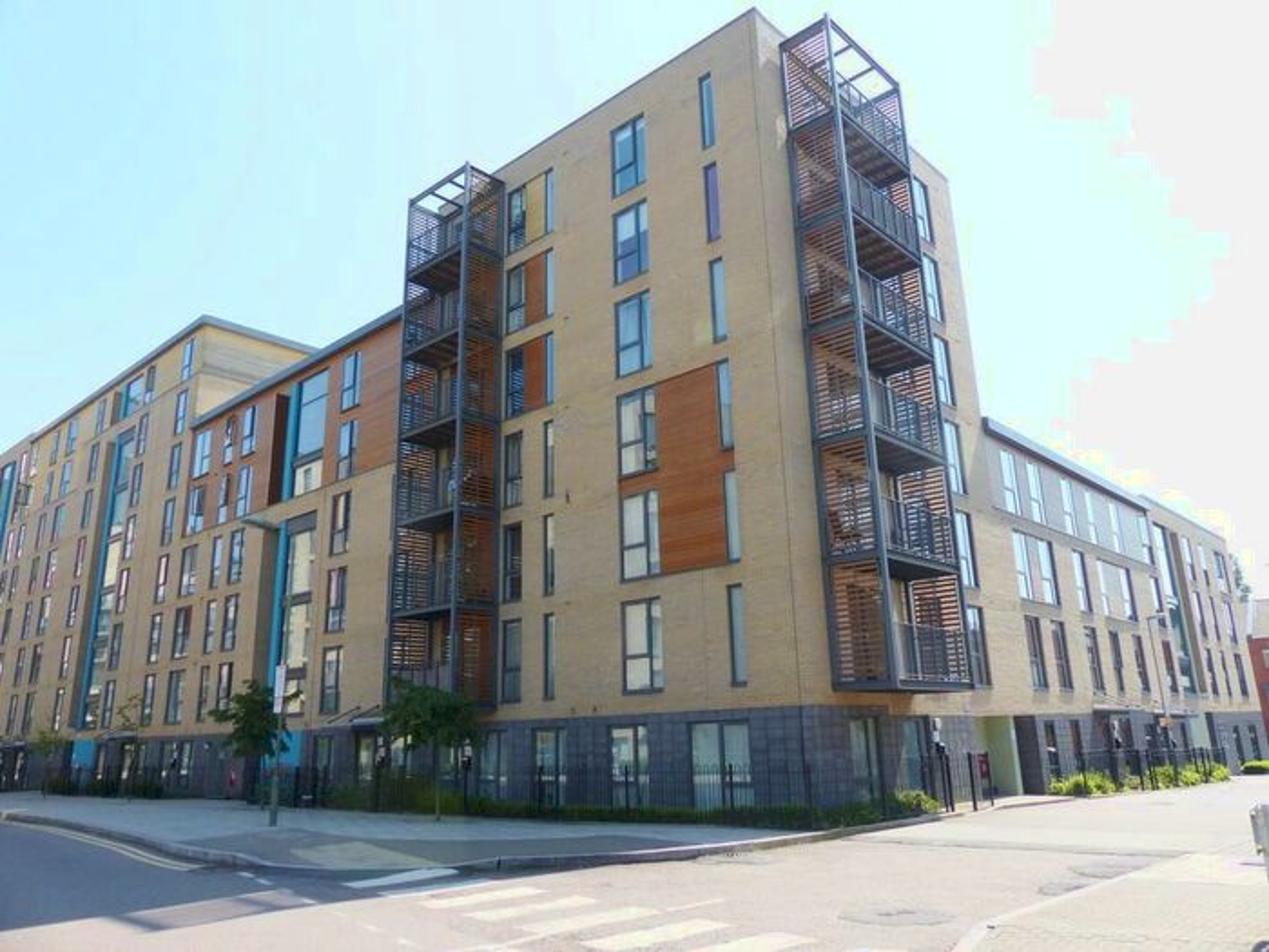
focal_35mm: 25
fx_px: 916
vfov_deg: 54.9
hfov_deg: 69.4
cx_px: 634
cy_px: 476
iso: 100
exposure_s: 1/500
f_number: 4
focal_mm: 4.5
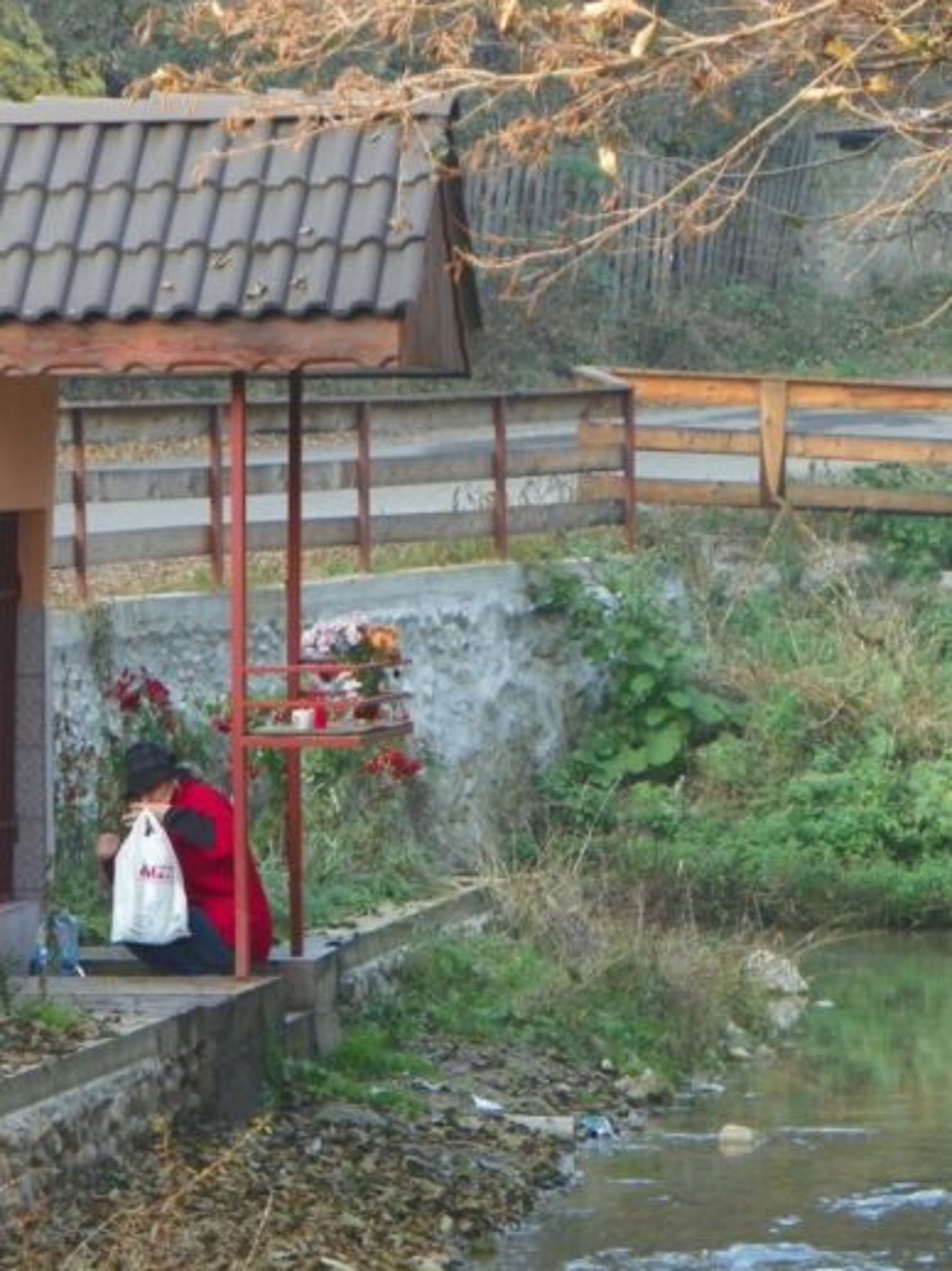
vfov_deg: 9.4
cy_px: 634
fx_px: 7744
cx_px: 108
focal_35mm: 211
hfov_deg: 7.0
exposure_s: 1/50
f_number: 4.5
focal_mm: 28
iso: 125
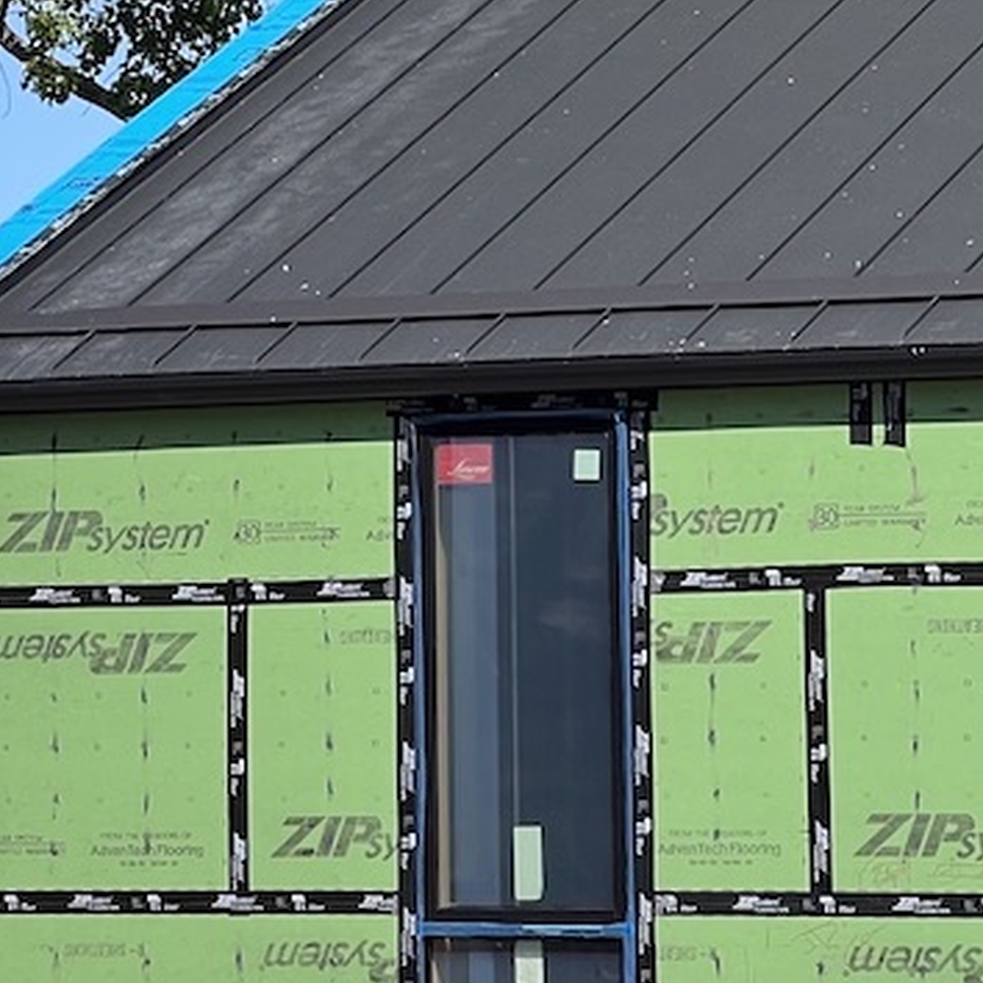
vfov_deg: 7.6
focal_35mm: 231
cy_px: 258
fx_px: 7422
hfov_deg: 7.5
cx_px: -169
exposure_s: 1/589
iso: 32
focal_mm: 9
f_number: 2.8
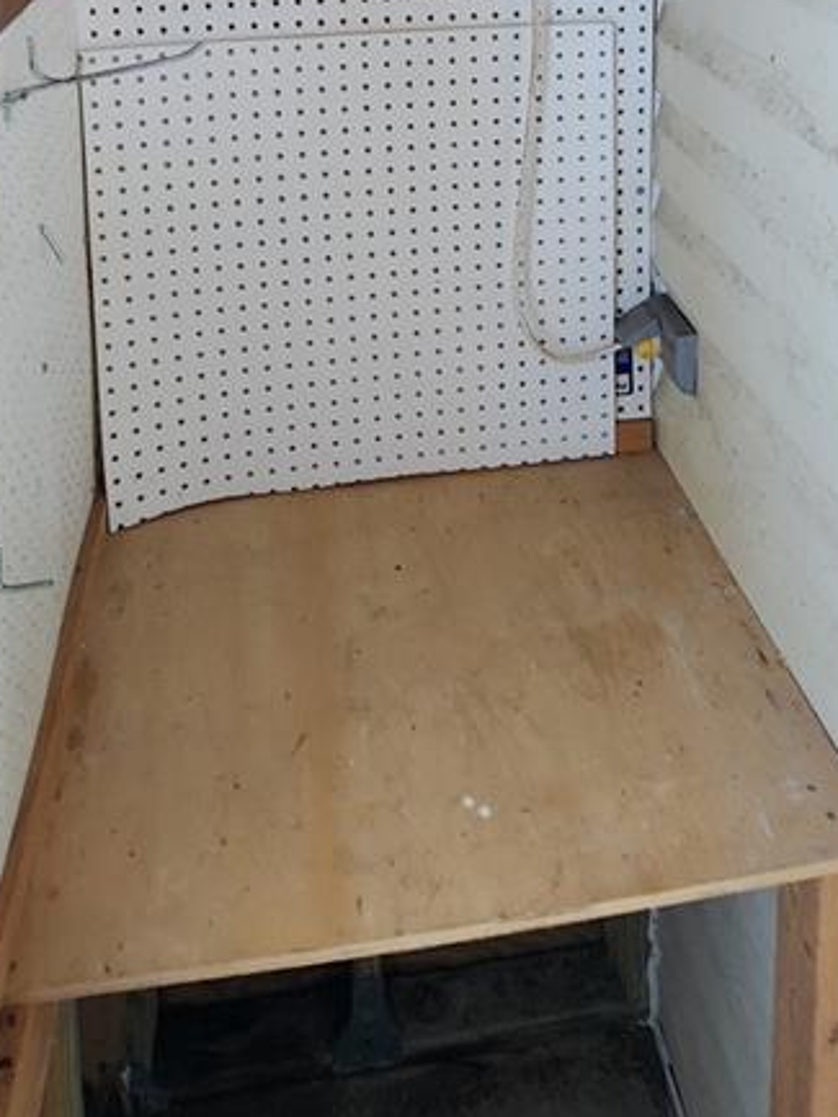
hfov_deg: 39.6
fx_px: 1161
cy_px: -95
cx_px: 462
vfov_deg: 41.5
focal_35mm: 36
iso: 100
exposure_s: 1/60
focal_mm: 2.2
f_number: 2.2
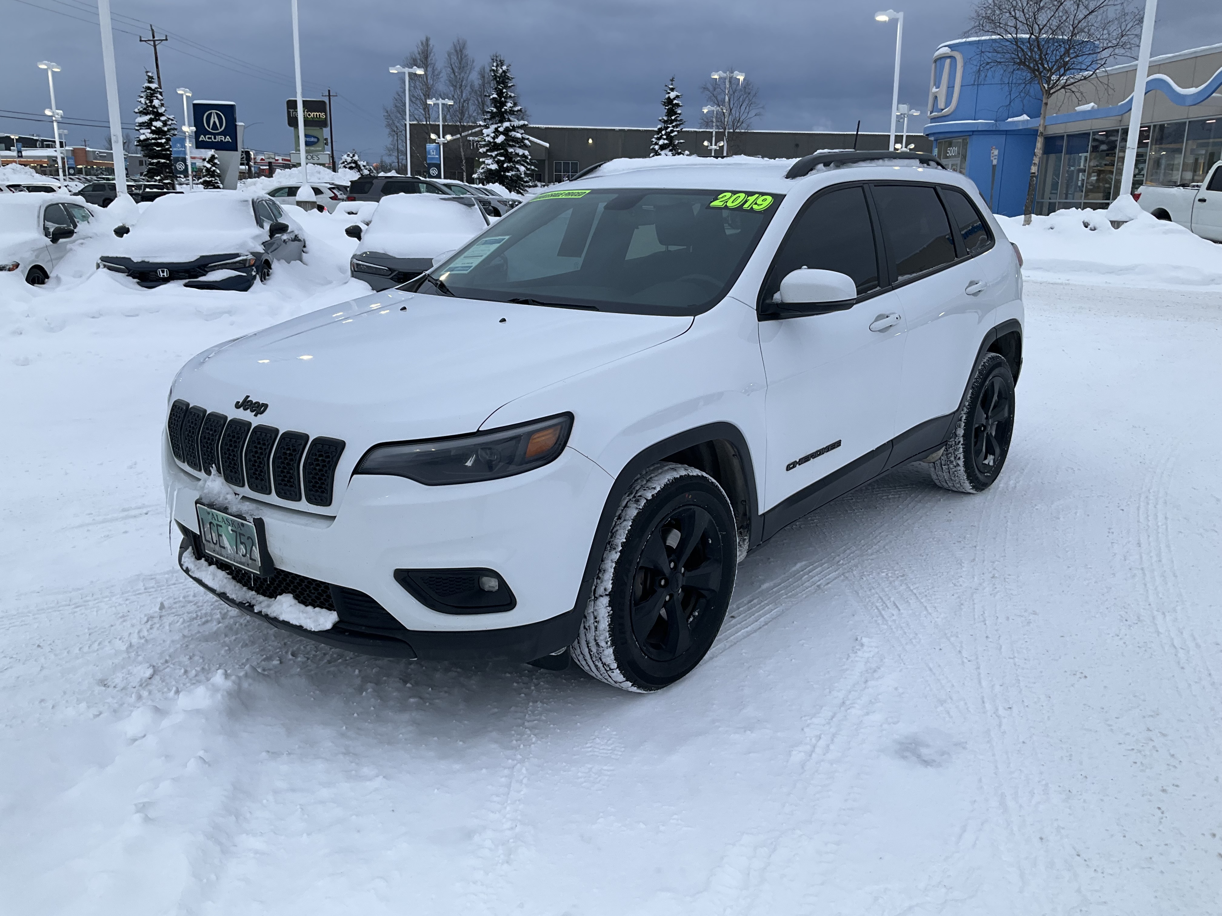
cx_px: 611
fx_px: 1024
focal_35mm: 29
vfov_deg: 48.2
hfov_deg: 61.7
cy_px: 458
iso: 20
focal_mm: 3
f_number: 1.8
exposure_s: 1/145
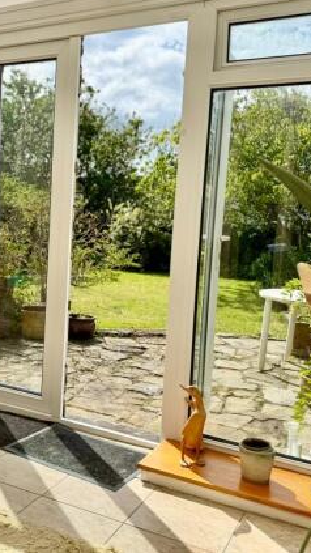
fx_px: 528
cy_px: 269
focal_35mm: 36
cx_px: 74
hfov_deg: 32.2
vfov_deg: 55.3
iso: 80
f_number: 1.78
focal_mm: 6.76
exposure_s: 1/4608
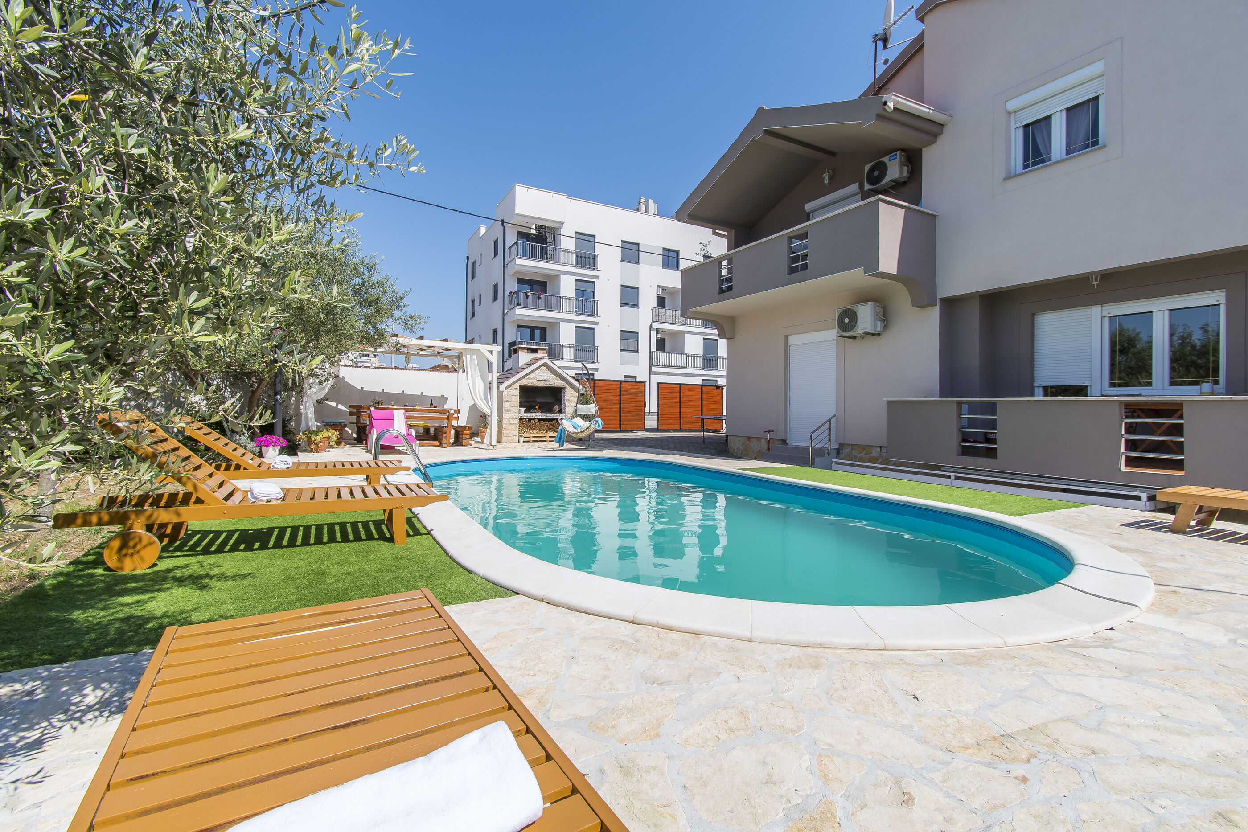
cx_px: 624
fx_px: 520
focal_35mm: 15
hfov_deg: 100.4
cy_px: 416
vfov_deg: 77.3
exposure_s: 1/250
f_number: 9
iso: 100
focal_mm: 10
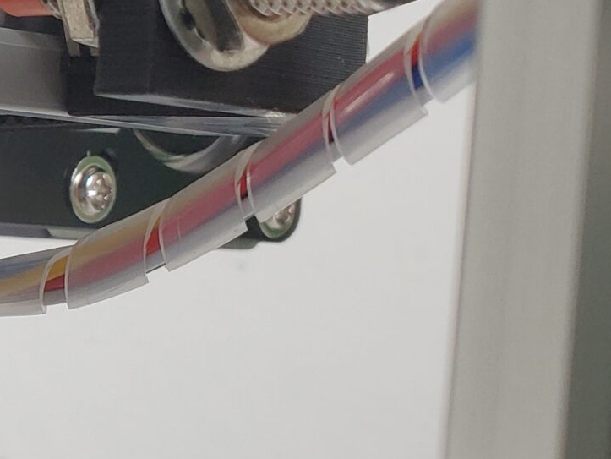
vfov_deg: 16.0
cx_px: -377
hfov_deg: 18.2
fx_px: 1625
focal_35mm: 92
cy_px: 144
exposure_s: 1/100
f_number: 2.4
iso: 125
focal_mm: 4.3
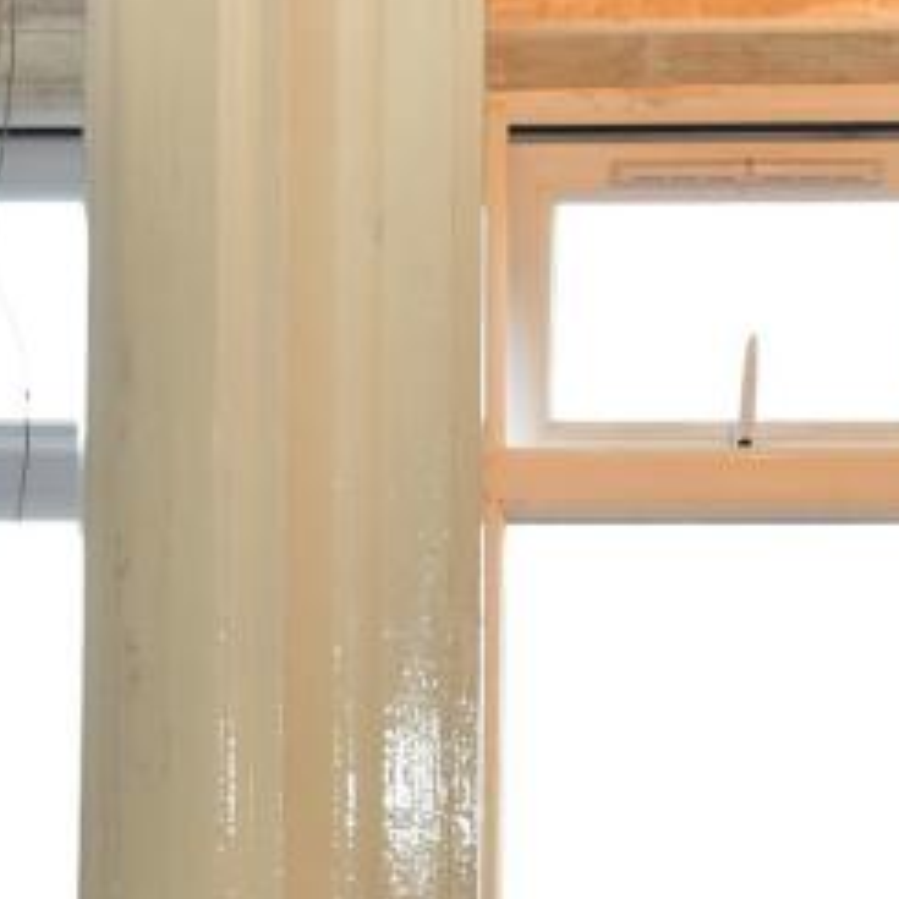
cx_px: 360
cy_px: 1165
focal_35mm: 96
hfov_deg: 18.1
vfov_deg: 17.1
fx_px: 2821
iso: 125
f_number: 8
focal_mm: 18
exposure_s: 1/6
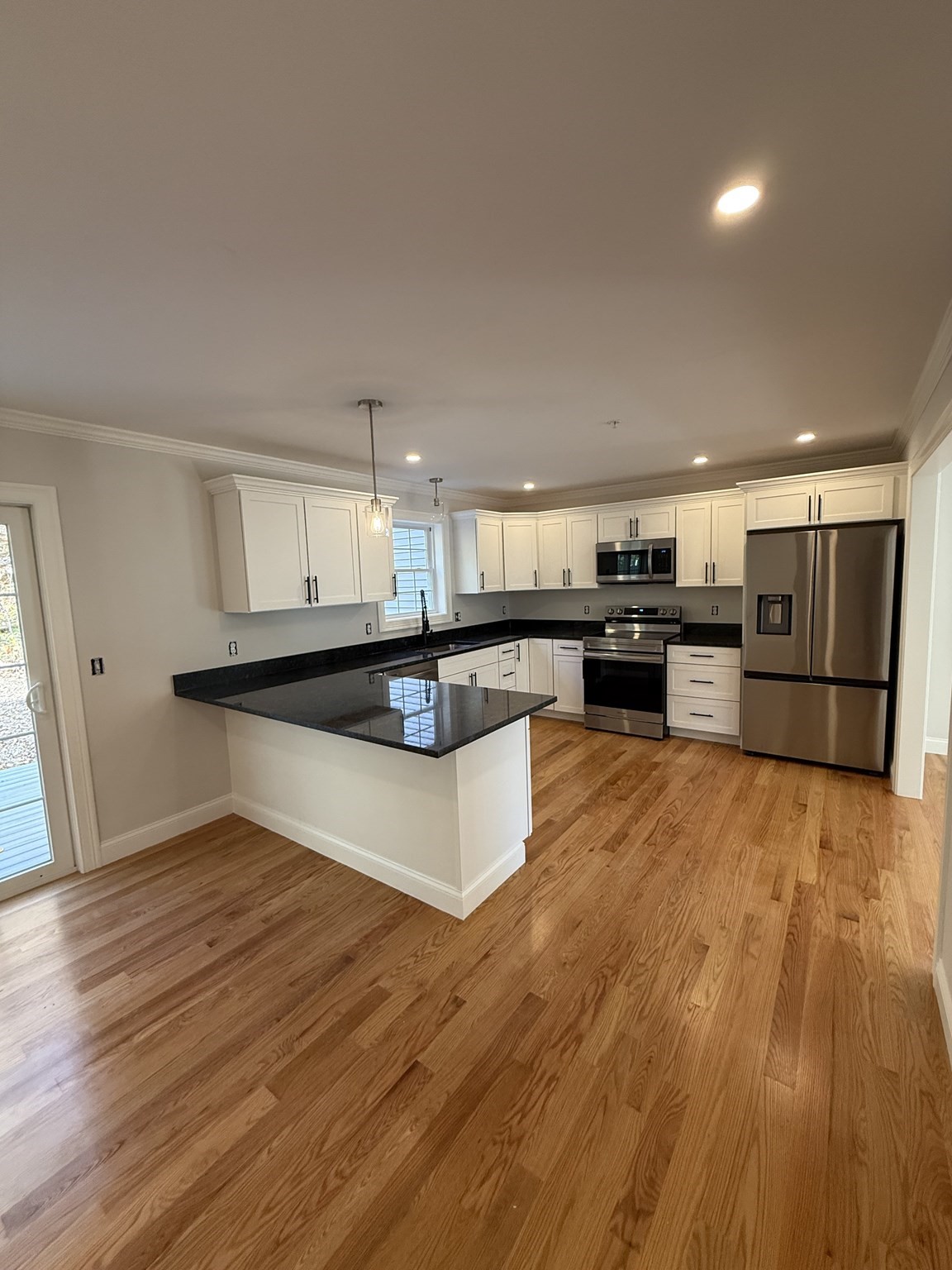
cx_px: 476
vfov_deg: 102.1
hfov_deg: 85.7
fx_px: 513
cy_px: 635
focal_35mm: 14
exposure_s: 1/120
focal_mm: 2.22
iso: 200
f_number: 2.2
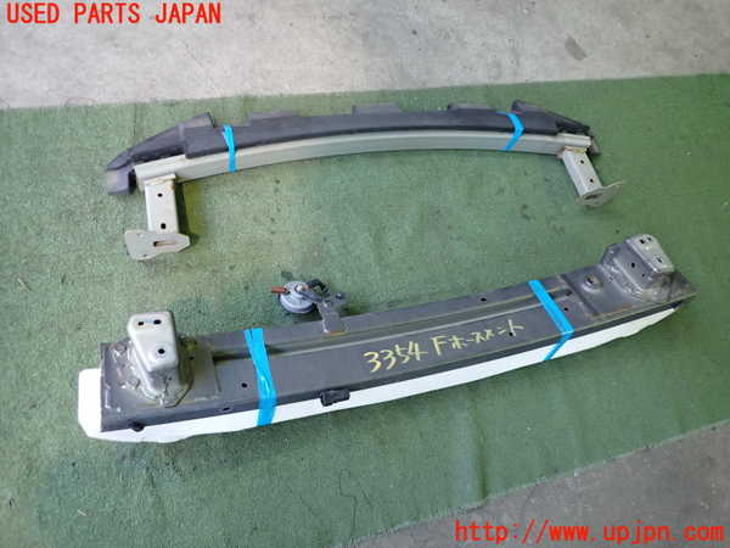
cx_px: 365
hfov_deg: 69.4
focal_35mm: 25
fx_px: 527
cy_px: 274
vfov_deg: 54.9
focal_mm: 4.5
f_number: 2
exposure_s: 1/50
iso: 320
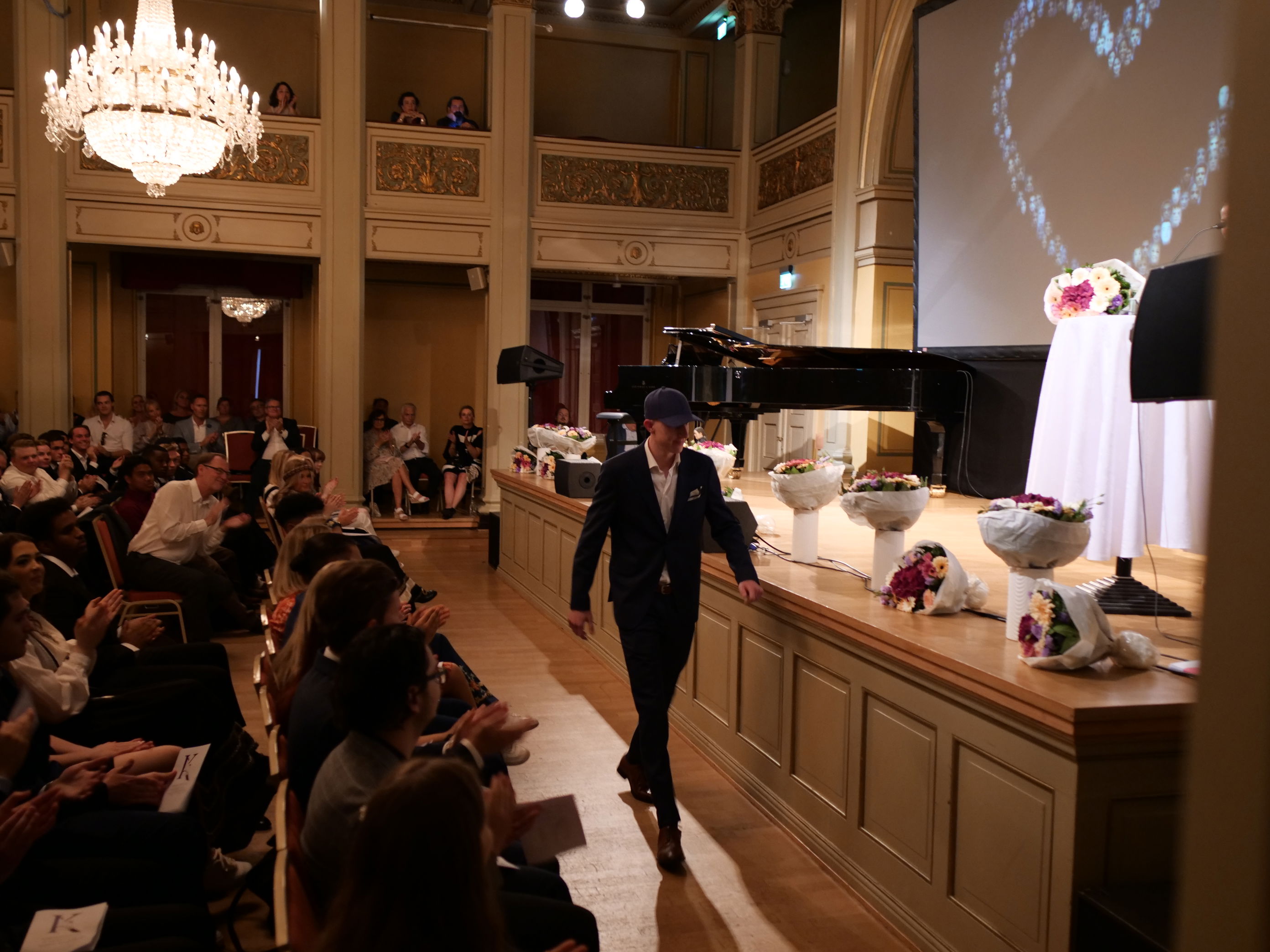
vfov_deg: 44.2
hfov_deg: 56.8
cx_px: 635
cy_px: 476
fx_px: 1174
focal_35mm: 32
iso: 800
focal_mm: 16
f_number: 1.4
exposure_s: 1/50
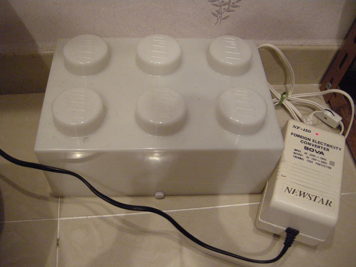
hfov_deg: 52.6
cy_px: 134
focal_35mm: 35
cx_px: 178
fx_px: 360
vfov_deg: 40.7
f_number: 2.7
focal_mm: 7.5
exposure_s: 1/6.6
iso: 800
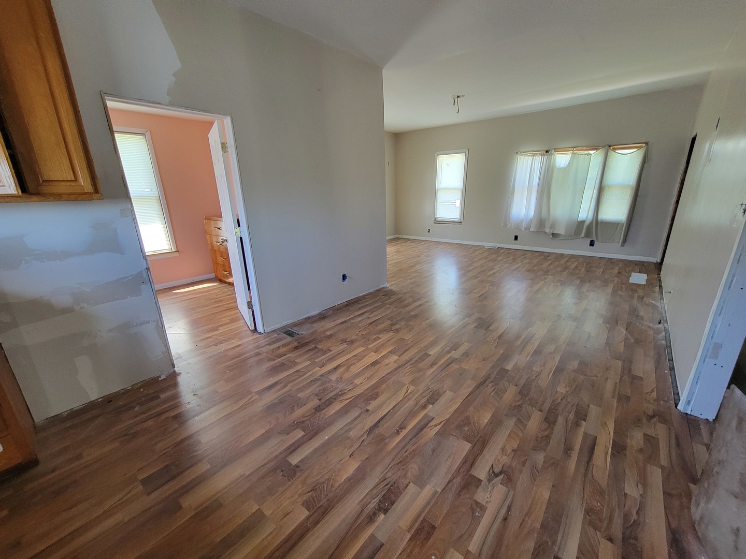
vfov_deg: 89.9
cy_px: 280
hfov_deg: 106.2
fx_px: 280
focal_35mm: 13
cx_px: 373
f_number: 2.2
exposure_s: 1/60
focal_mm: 2.2
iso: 400
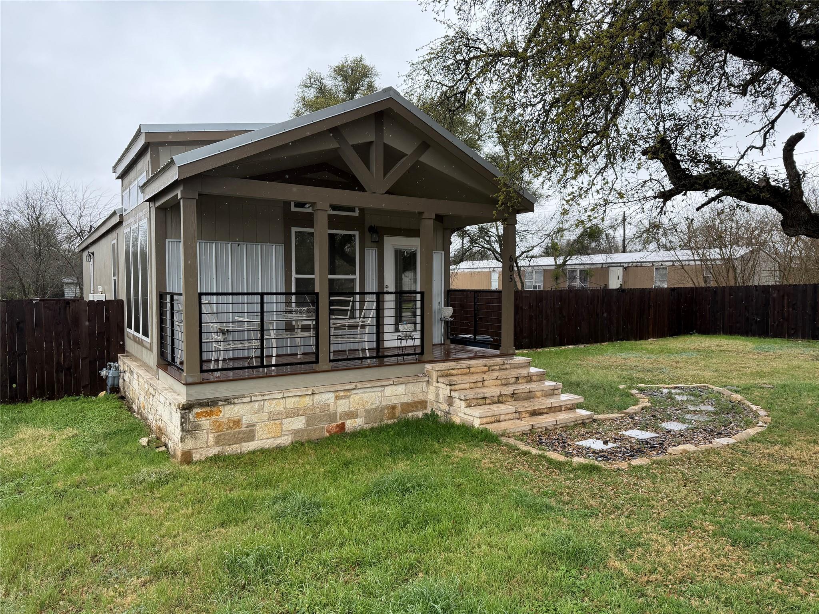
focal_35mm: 24
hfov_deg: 71.6
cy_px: 307
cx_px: 410
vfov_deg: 56.8
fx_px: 568
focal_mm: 6.76
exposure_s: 1/1075
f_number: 1.78
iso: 100
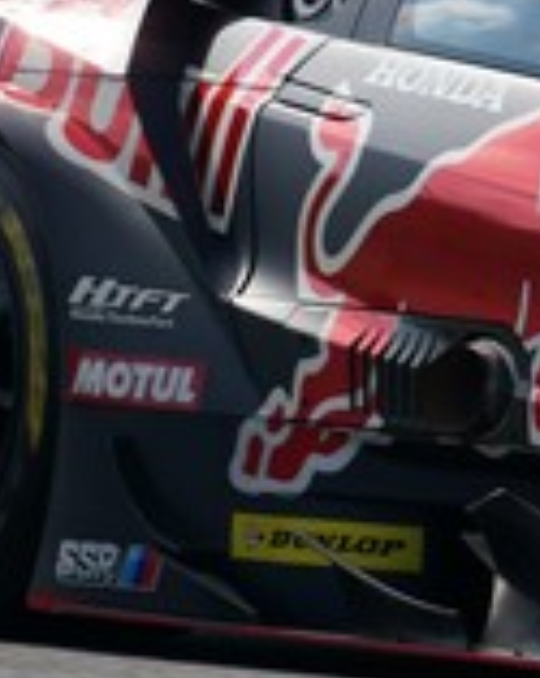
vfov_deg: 0.7
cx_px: 985
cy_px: -13
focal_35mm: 2587
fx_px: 51833
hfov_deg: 0.6
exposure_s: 1/640
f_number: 8
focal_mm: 600
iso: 200
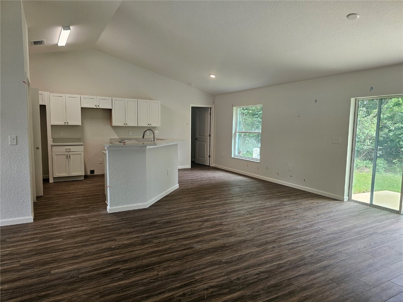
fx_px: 268
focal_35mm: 23
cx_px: 202
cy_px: 151
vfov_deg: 58.9
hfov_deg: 73.9
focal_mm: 6.3
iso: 100
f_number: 1.7
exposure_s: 1/120
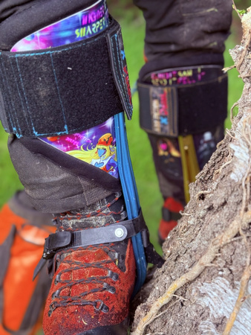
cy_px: 168
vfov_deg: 39.6
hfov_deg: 30.3
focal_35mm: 48
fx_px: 464
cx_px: 126
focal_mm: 6.76
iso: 64
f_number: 1.78
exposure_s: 1/478
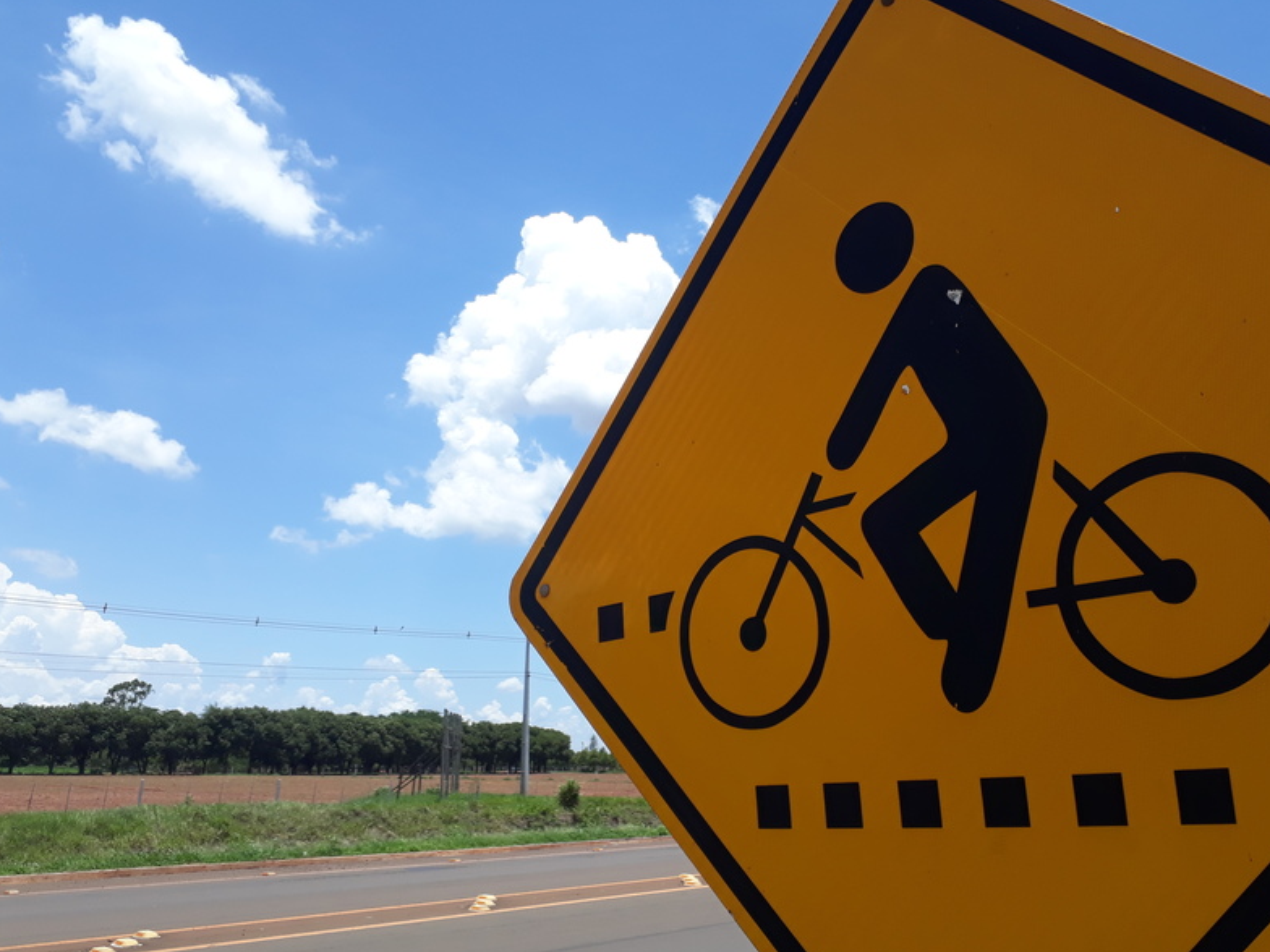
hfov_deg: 58.2
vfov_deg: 45.3
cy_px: 537
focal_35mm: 31
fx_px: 1137
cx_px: 698
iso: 40
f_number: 1.9
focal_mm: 3.6
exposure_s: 1/1567
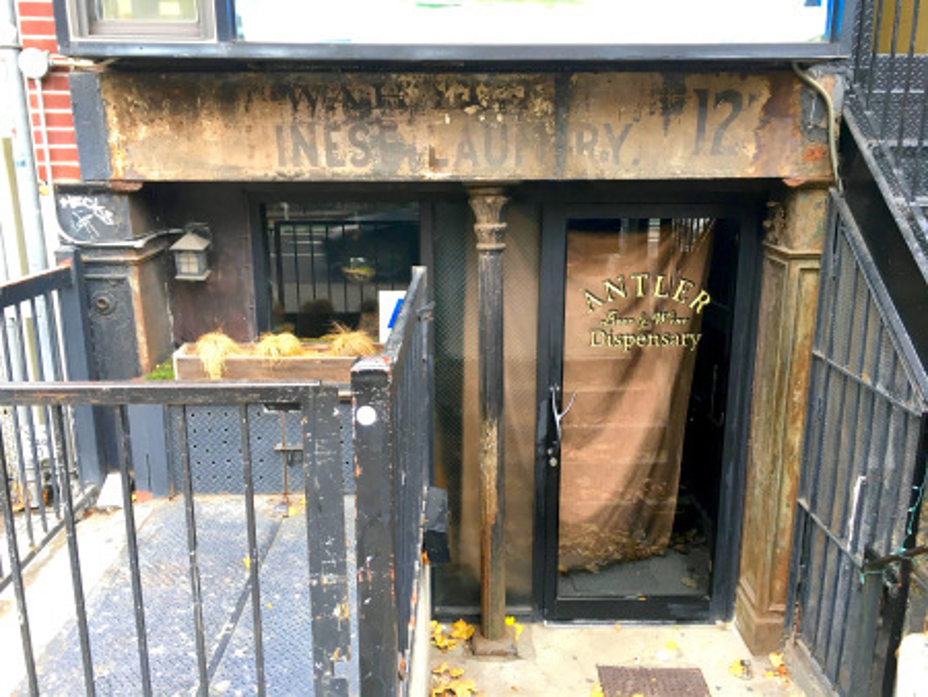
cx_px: 464
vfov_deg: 48.3
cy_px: 348
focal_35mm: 29
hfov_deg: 61.6
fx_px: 778
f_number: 2.2
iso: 64
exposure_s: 1/30
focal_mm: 4.15
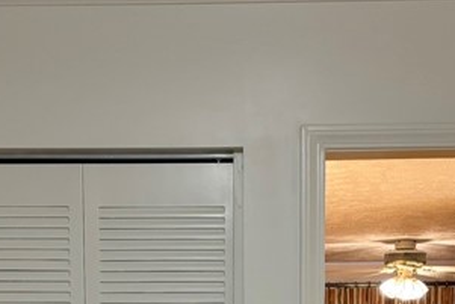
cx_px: 224
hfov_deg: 22.1
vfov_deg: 14.1
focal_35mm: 92
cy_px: 434
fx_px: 1163
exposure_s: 1/60
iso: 125
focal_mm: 5.96
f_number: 1.6
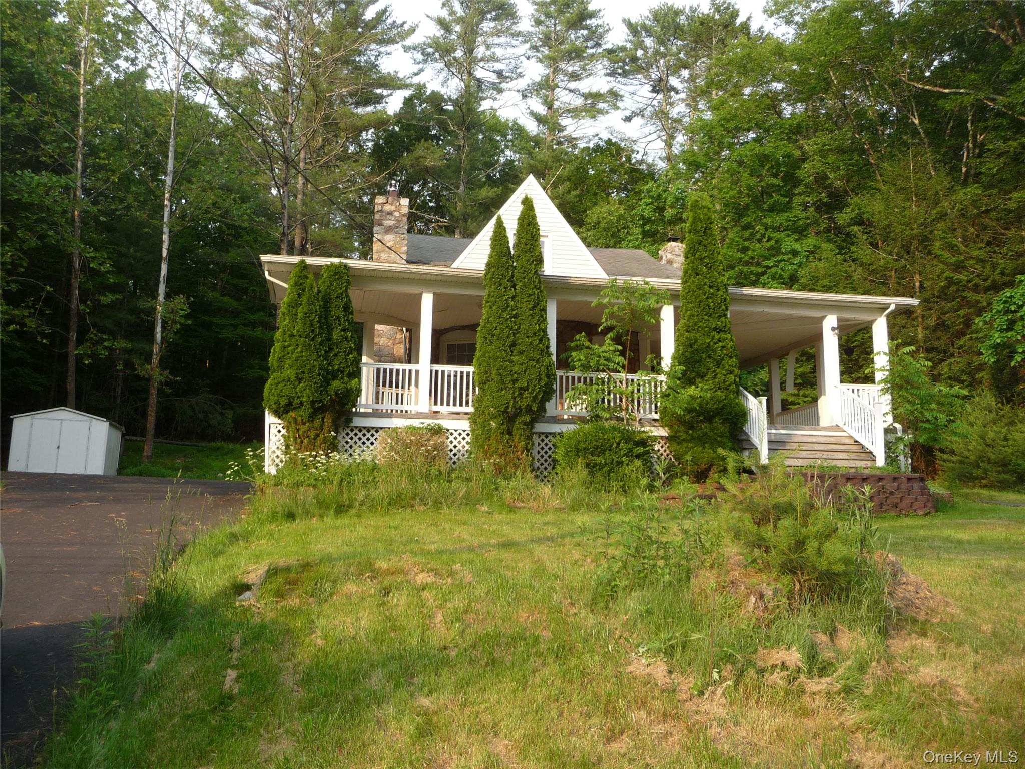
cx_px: 512
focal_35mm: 29
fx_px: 859
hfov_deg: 61.7
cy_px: 384
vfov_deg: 48.2
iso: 100
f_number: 3.3
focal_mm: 4.7
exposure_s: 1/250
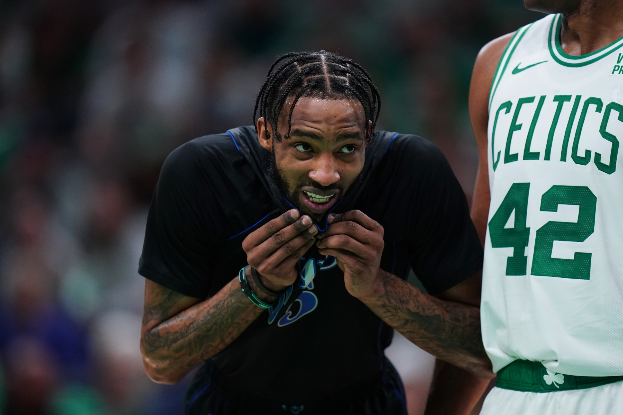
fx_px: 6922
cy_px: 208
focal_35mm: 400
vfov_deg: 3.4
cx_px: 312
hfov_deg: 5.2
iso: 3200
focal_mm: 400
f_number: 2.8
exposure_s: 1/1600
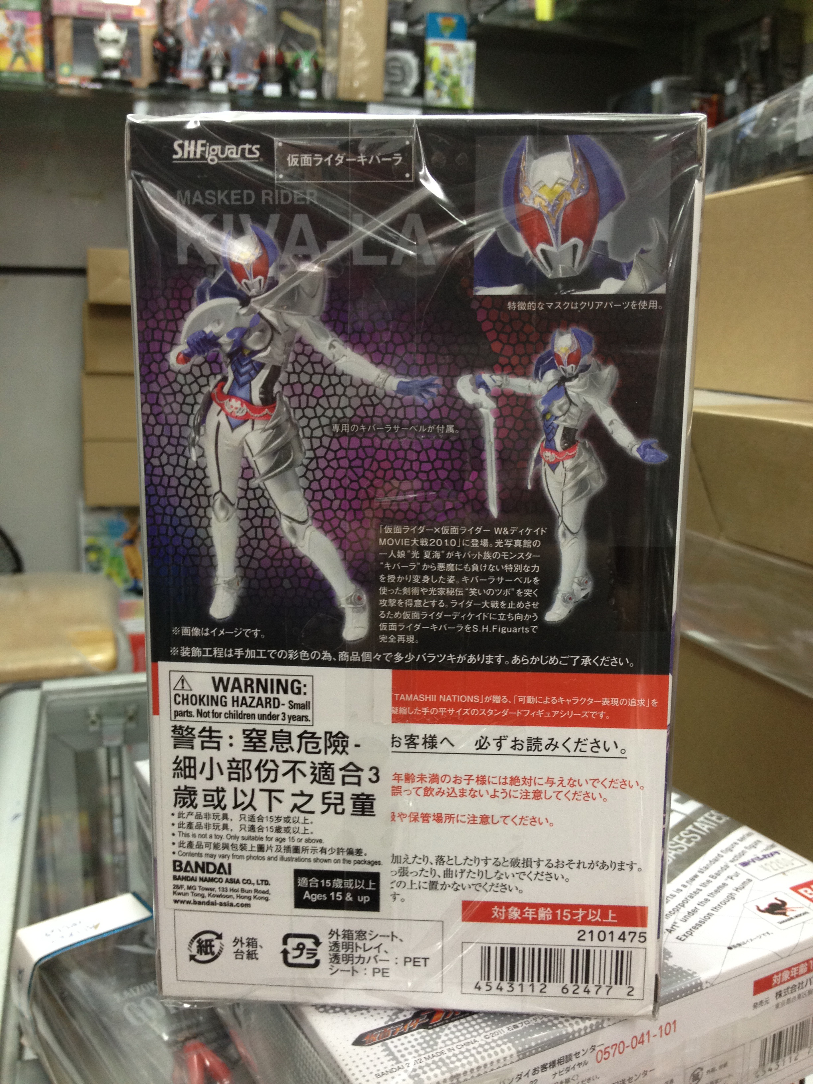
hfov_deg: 40.7
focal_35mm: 35
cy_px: 542
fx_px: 1096
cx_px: 406
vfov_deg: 52.6
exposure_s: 1/20
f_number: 2.4
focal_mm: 4.28
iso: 125
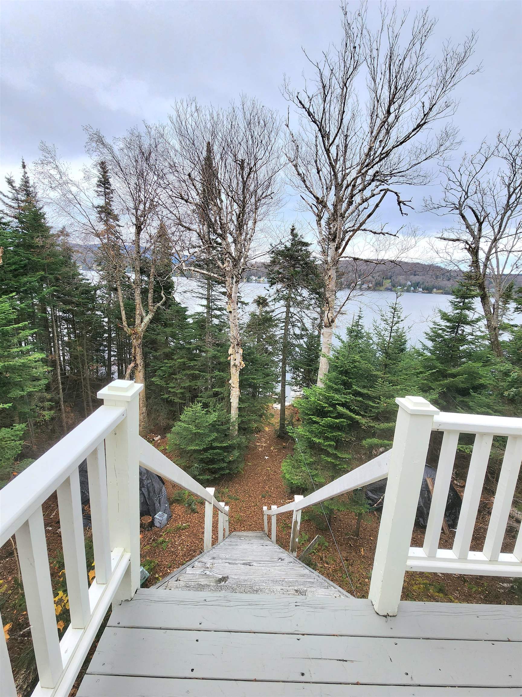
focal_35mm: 13
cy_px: 348
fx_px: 261
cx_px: 261
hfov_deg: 89.9
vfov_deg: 106.2
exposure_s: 1/256
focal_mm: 2.2
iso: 50
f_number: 2.2
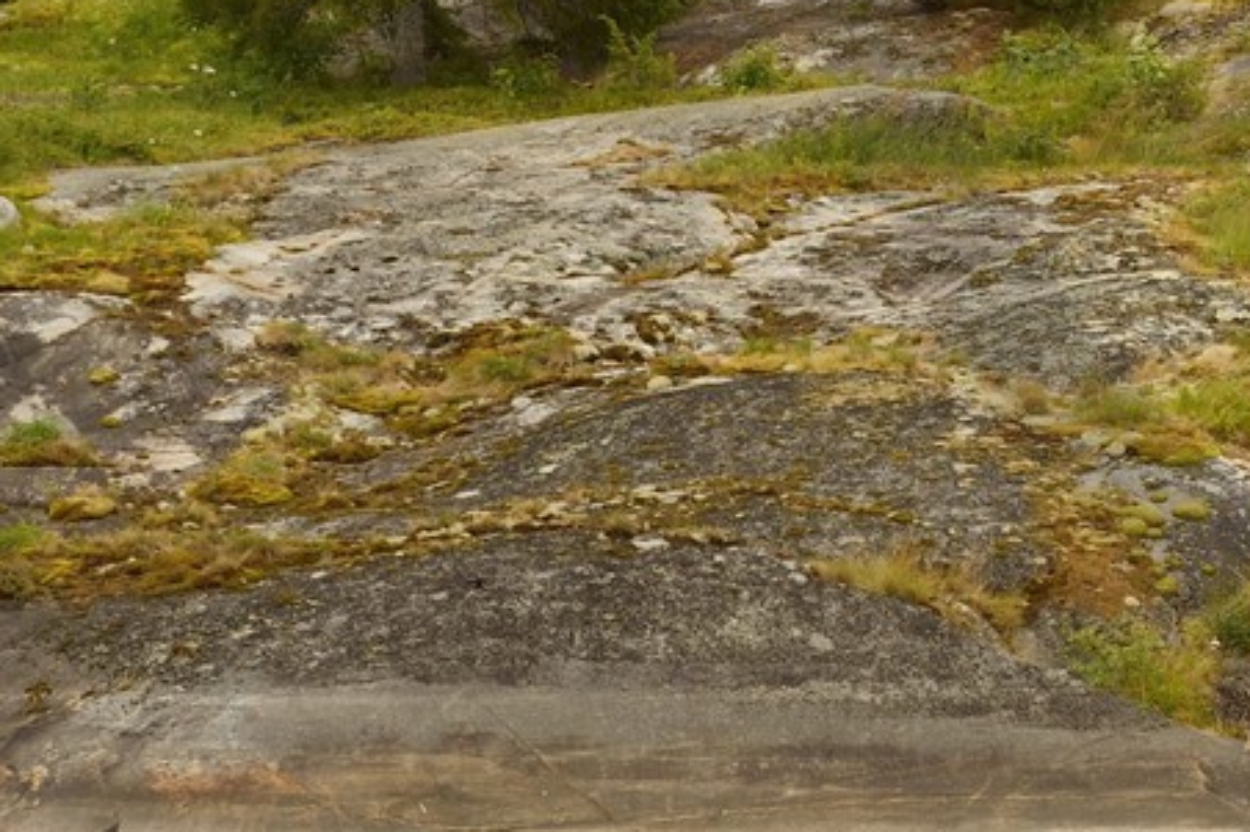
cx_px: 1900
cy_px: -287
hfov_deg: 8.1
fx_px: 8608
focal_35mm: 248
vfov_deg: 5.5
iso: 400
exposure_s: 1/200
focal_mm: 70
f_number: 5
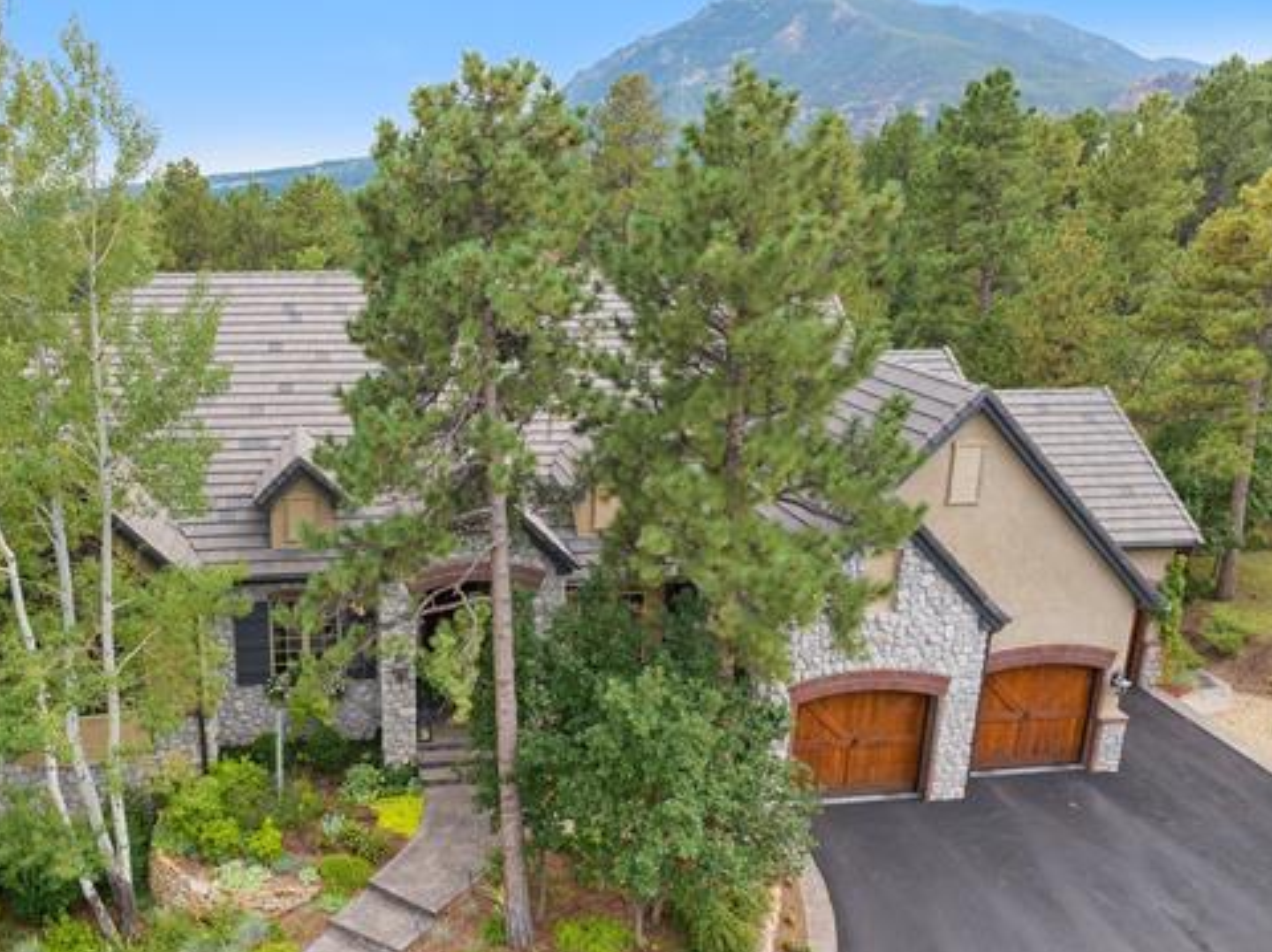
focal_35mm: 32
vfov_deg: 44.0
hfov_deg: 55.9
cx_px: 450
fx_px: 1175
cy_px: 546
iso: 160
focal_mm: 12.29
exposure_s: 1/240
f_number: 2.8
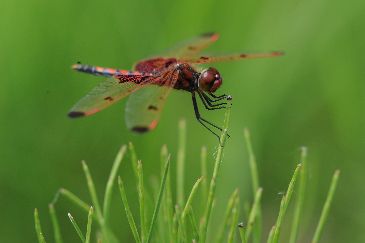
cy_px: 122
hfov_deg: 10.3
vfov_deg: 6.9
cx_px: 182
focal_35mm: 200
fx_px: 2026
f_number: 9
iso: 800
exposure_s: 1/640
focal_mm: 200
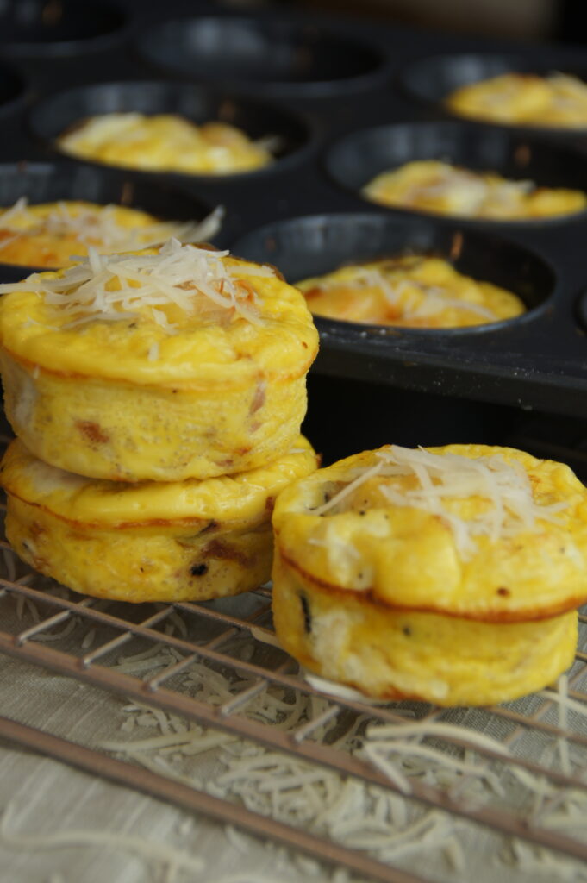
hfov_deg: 13.0
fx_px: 2572
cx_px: 294
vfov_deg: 19.5
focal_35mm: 105
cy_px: 442
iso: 100
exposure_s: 1/15
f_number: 5.6
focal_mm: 70
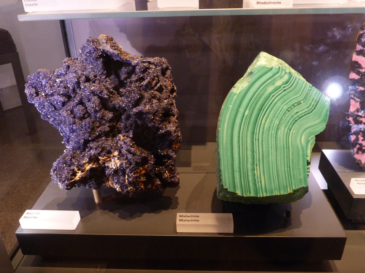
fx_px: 316
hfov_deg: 60.0
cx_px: 182
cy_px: 136
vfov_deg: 46.8
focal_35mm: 30
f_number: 3
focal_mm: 5.4
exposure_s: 1/6
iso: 400
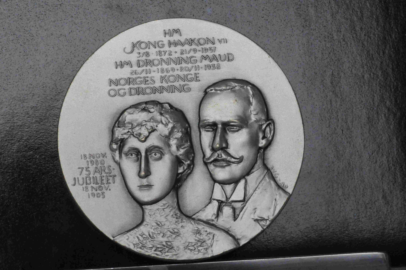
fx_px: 1183
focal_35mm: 105
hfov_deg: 19.5
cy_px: 135
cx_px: 203
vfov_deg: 13.0
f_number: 22
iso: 3200
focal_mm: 70
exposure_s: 1/320
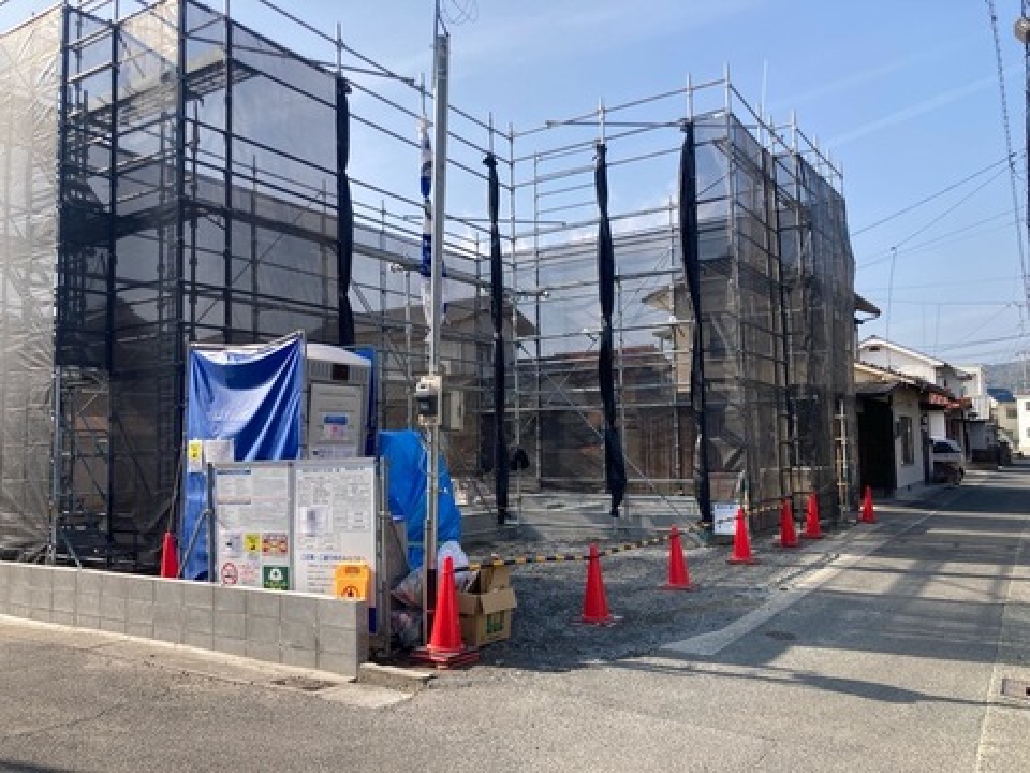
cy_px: 386
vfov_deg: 49.7
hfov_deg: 63.4
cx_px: 515
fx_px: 833
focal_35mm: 28
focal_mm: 3.99
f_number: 1.8
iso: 20
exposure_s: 1/1312
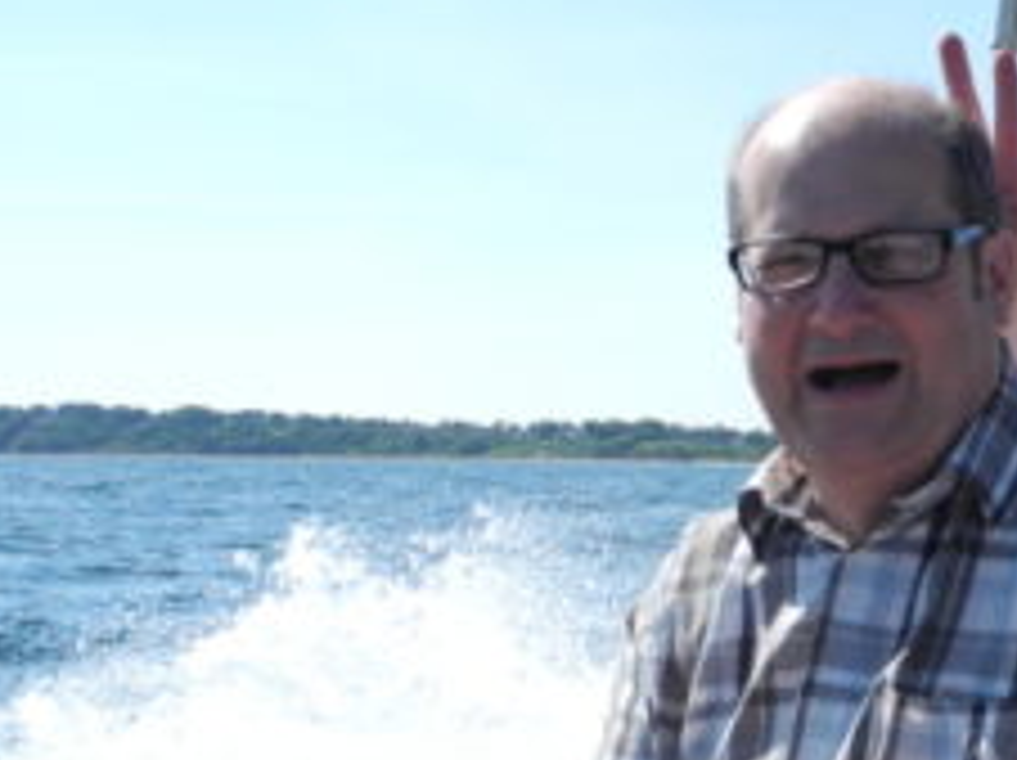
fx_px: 2113
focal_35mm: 72
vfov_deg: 20.4
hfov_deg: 24.5
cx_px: 1220
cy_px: 308
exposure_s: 1/992
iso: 100
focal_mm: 6
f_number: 3.5
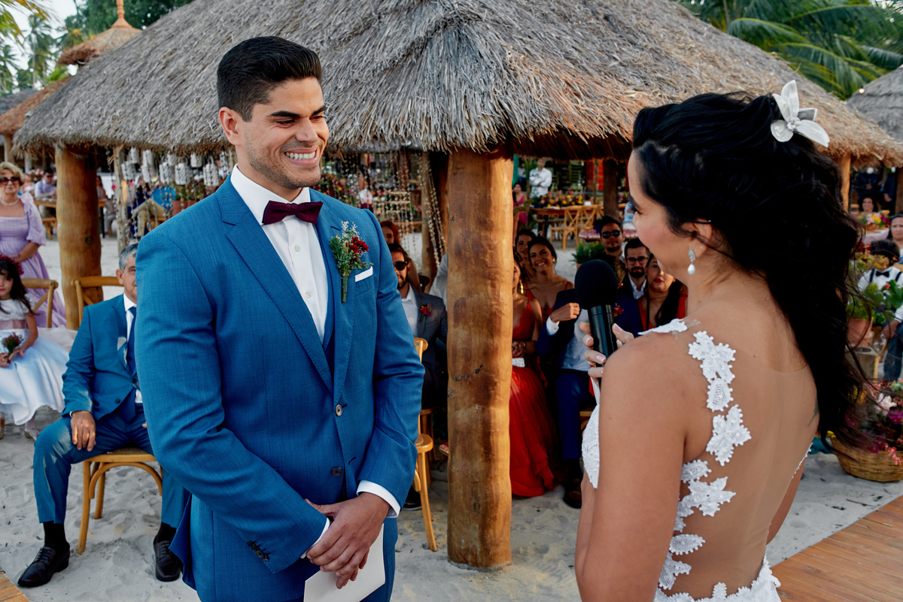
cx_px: 452
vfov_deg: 37.9
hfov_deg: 54.4
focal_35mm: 35
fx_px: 878
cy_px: 301
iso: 250
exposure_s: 1/200
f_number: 5.6
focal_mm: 35
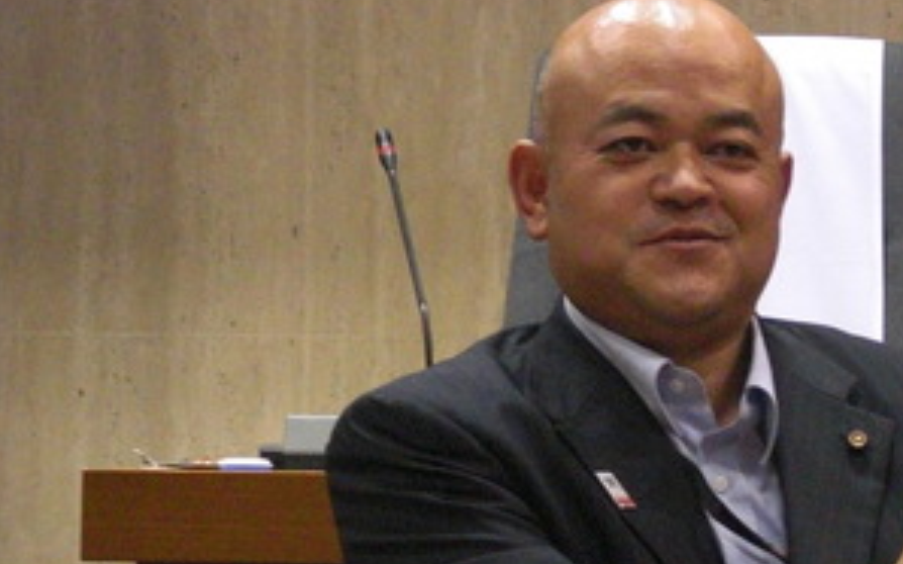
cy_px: 399
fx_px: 4723
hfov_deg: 10.9
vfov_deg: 6.8
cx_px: 676
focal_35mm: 192
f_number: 5.3
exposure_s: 1/100
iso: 800
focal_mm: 18.9
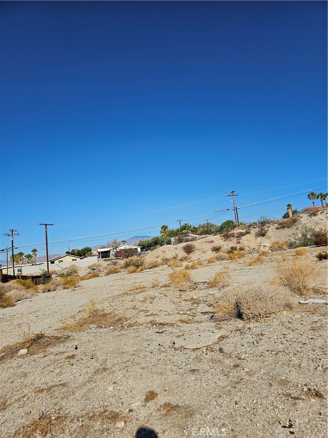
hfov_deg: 58.9
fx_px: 291
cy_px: 219
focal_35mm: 23
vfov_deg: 73.9
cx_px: 164
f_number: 1.7
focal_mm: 6.3
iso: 10
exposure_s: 1/1509
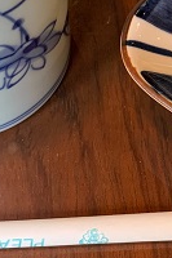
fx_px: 782
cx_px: 232
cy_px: 69
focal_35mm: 109
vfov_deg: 18.7
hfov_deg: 12.1
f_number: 1.8
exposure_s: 1/50
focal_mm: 4.25
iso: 100
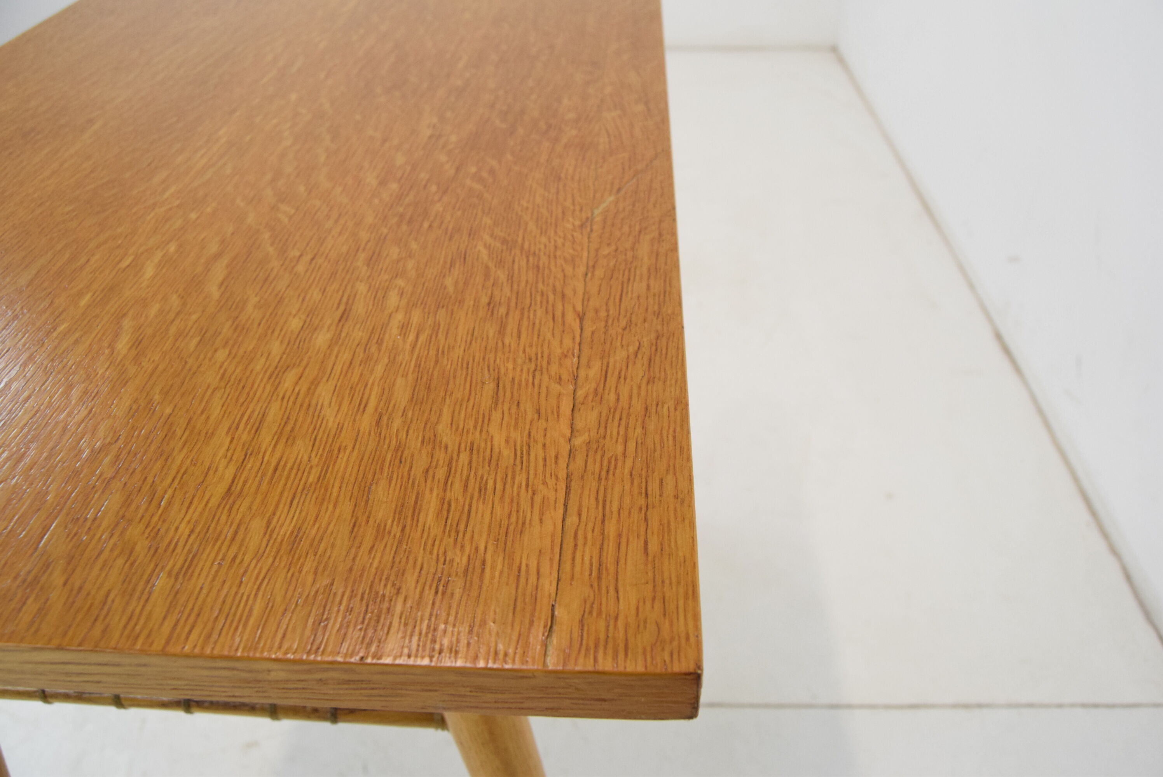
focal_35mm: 27
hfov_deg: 67.3
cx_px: 582
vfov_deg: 48.0
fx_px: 873
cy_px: 388
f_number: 7.1
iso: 1600
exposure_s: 1/200
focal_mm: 18
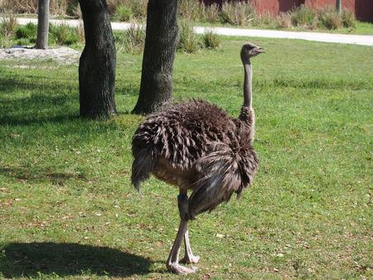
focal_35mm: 92
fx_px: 992
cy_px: 140
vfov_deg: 16.1
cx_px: 186
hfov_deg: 21.3
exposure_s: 1/640
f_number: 3.5
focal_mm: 19.6
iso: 100
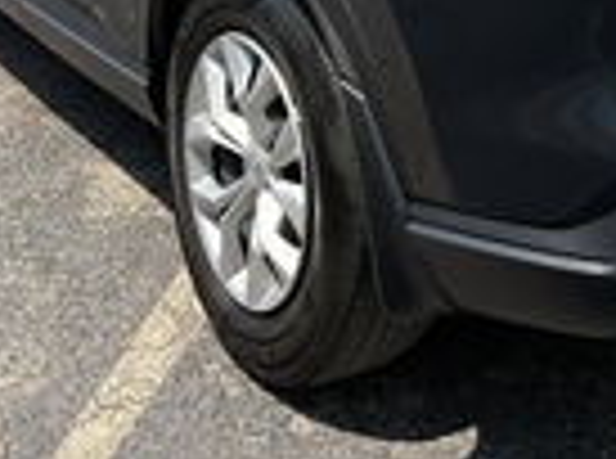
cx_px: 612
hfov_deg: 23.5
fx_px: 1420
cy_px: -245
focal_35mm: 80
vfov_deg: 16.6
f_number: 1.6
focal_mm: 5.96
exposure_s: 1/2538
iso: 50
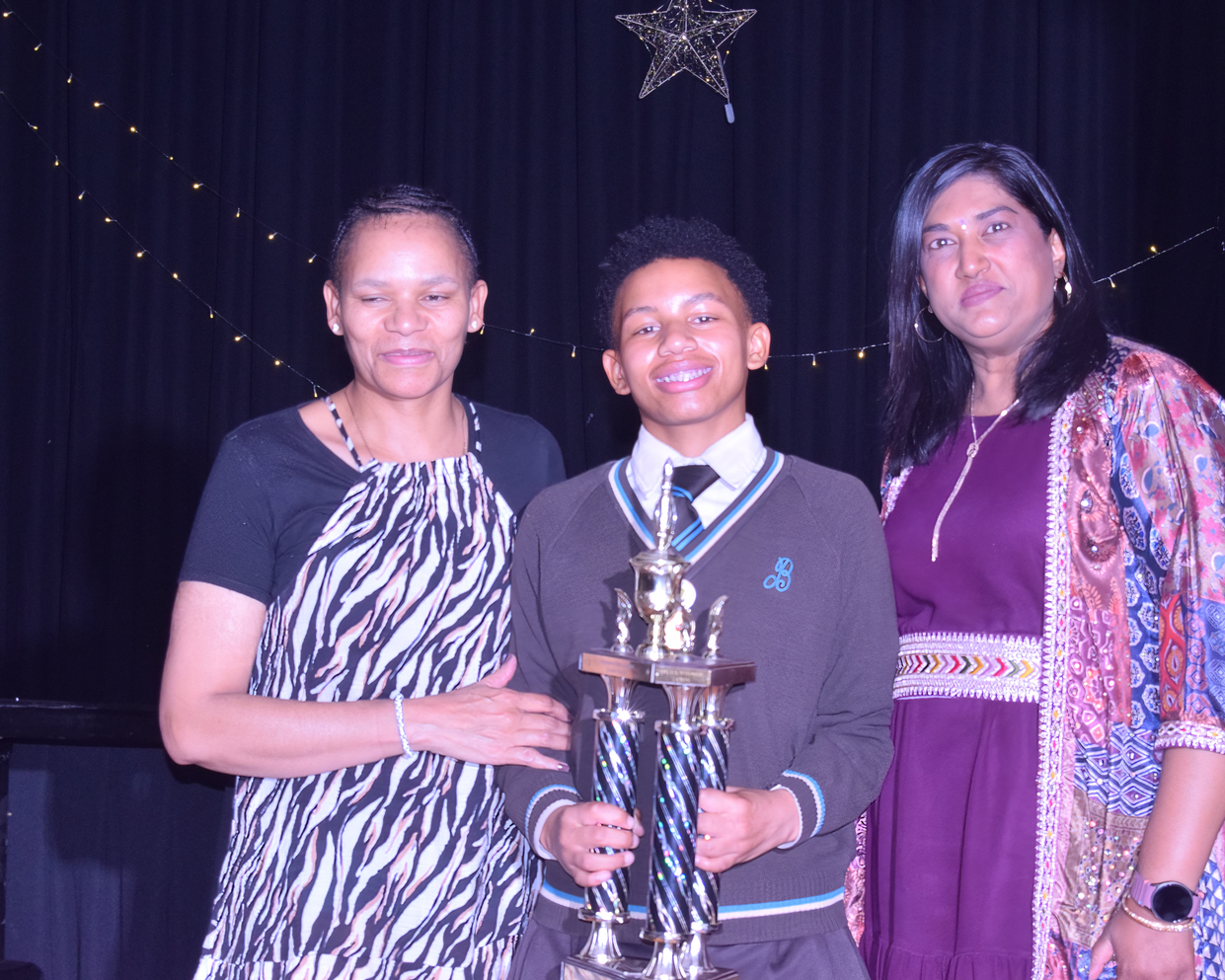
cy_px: 488
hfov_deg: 20.5
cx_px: 640
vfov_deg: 16.4
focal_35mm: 94
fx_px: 3393
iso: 1000
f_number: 8
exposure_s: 1/60
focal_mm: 55
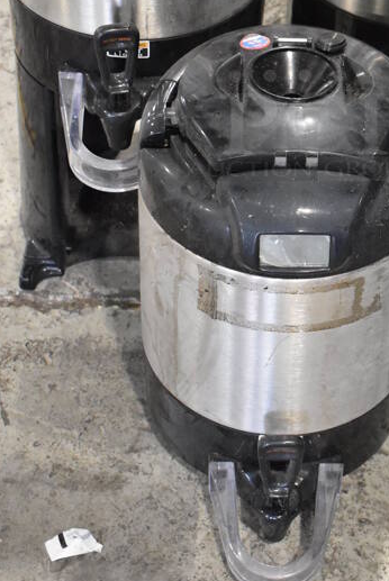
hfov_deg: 15.1
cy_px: 122
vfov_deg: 22.3
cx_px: 305
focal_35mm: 90
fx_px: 1455
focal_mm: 34
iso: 4500
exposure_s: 1/125
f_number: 4.5
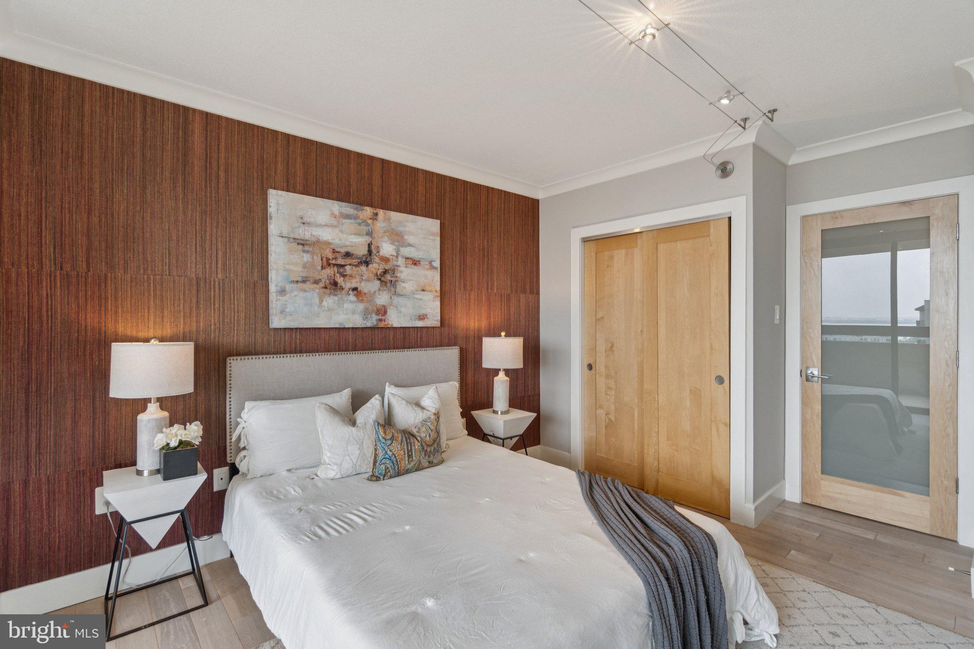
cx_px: 487
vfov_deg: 77.3
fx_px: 406
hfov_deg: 100.4
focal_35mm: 15
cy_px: 324
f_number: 7.1
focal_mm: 10
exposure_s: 1/20
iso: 200
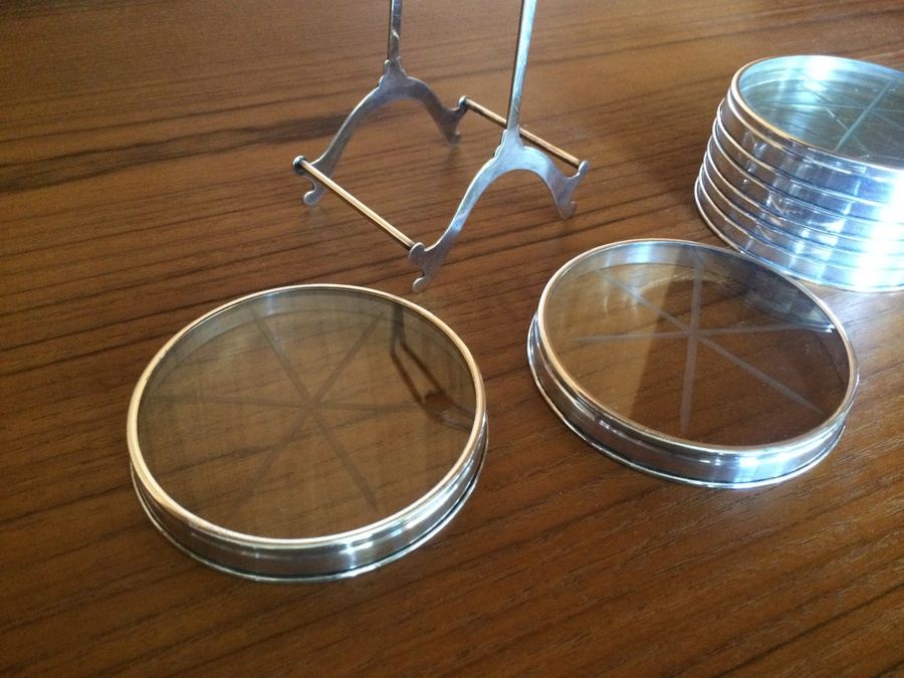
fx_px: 783
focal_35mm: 30
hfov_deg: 60.0
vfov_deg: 46.8
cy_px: 339
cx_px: 452
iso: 400
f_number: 2.2
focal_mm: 4.12
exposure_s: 1/15
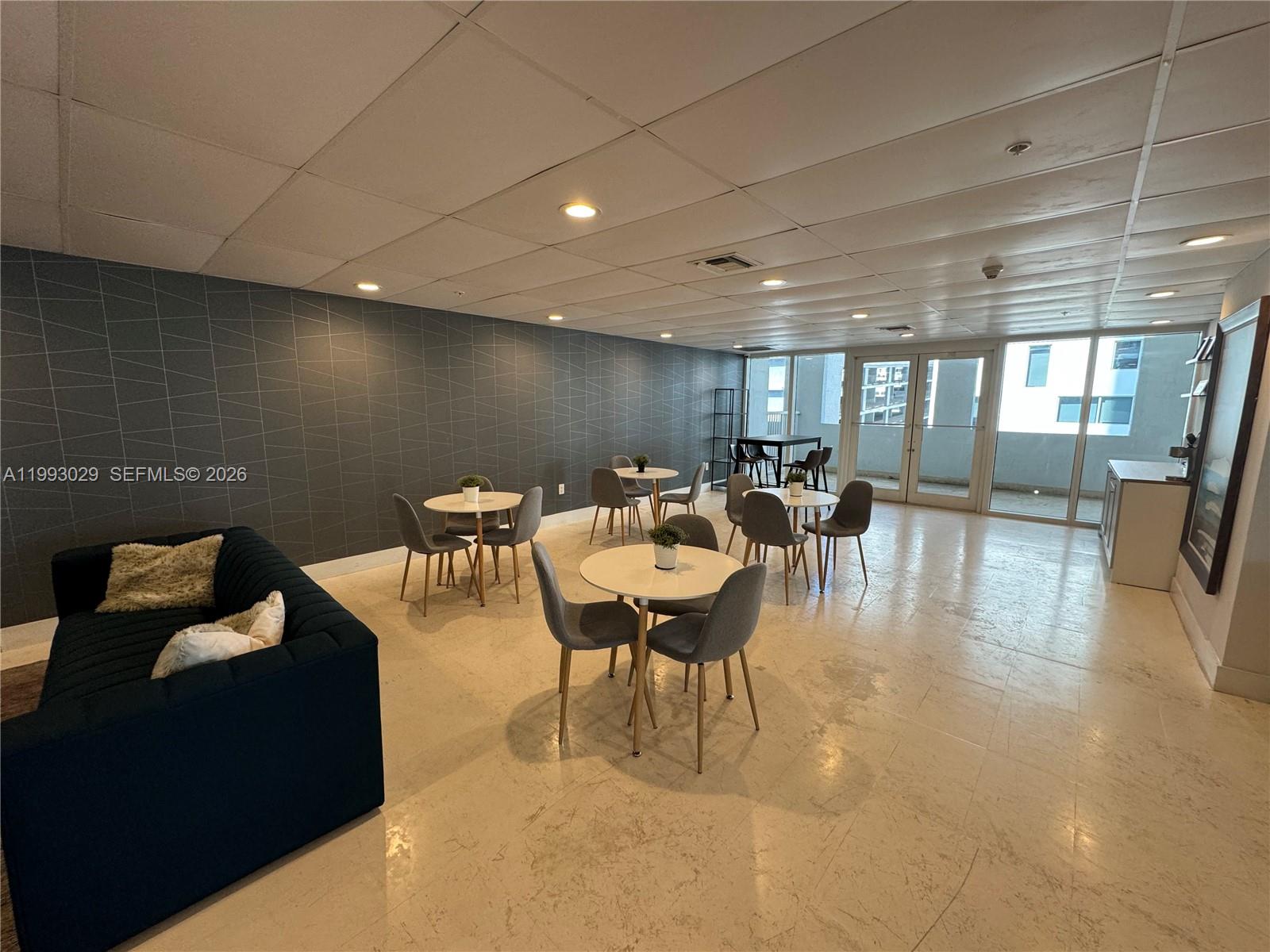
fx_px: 514
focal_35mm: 14
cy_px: 476
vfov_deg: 85.7
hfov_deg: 102.1
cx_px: 635
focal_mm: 2.22
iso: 160
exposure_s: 1/120
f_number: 2.2
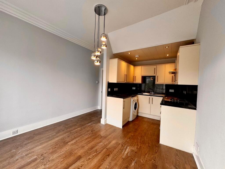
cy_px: 84
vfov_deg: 85.7
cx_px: 112
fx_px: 91
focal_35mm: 14
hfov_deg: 102.1
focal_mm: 2.22
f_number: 2.2
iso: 100
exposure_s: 1/100
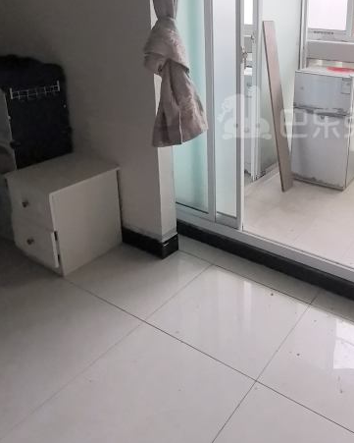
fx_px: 393
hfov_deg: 45.4
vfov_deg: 56.0
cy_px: 113
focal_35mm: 30
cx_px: 295
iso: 200
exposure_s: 1/50
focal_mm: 1.95
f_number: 2.2
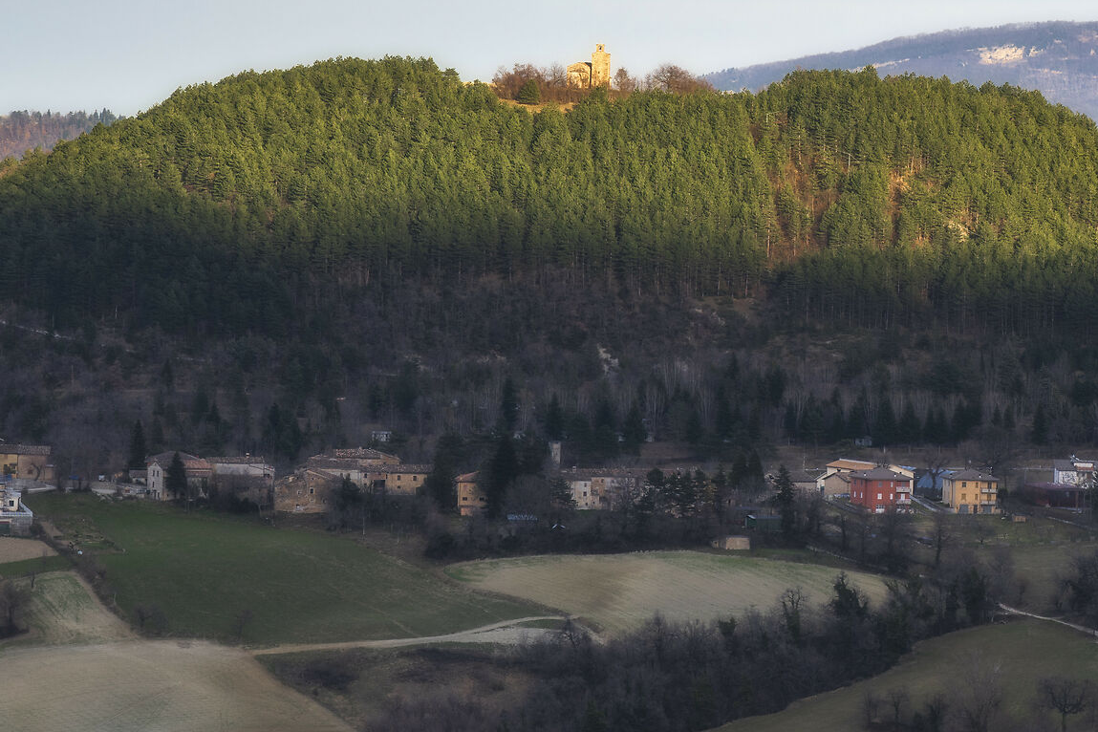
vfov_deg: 4.5
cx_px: 1017
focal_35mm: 303
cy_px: 182
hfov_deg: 6.8
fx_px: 9241
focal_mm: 145
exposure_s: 1/100
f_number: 8
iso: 64
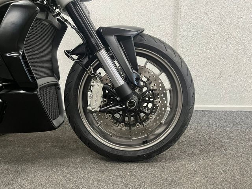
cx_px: 126
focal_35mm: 26
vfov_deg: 53.1
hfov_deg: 67.3
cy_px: 94
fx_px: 189
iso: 200
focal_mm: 5.1
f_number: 1.6
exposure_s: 1/50
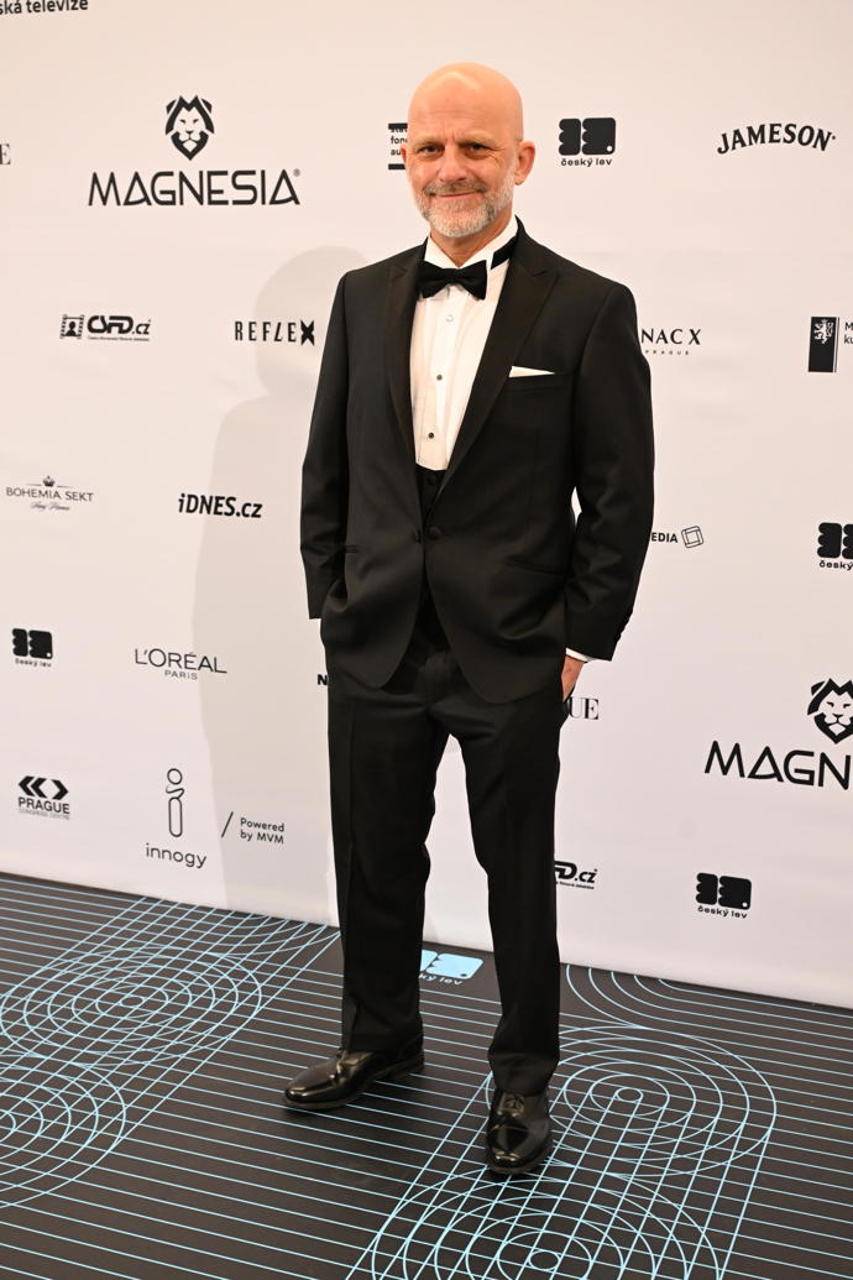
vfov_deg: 44.5
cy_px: 640
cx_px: 426
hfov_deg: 30.5
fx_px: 1564
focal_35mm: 44
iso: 3200
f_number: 5
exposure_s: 1/160
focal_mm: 44
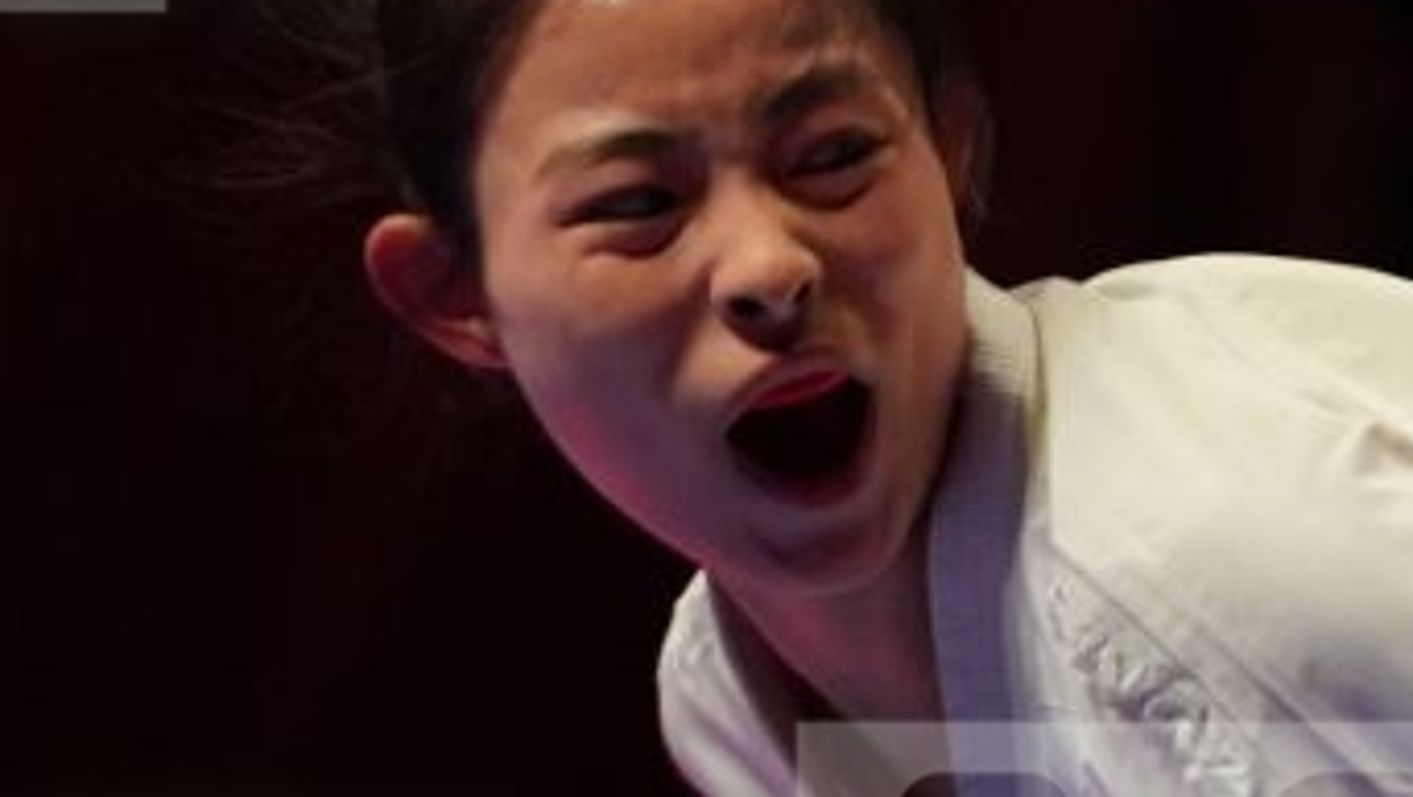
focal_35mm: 815
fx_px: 30560
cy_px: 1098
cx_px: 2582
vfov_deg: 1.5
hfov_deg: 2.6
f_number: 2.8
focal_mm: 148
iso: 1250
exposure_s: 1/1000
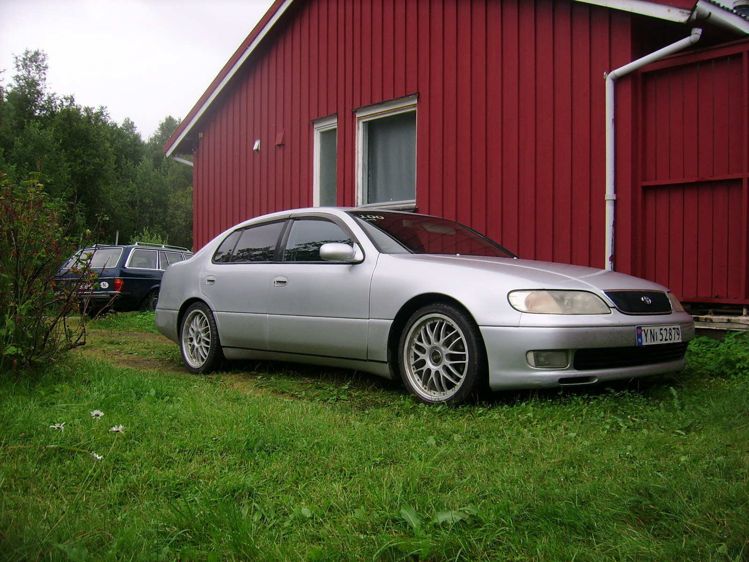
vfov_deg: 40.7
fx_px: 757
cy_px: 281
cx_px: 374
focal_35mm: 35
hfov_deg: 52.6
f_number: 2.8
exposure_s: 1/272
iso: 50
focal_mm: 5.95
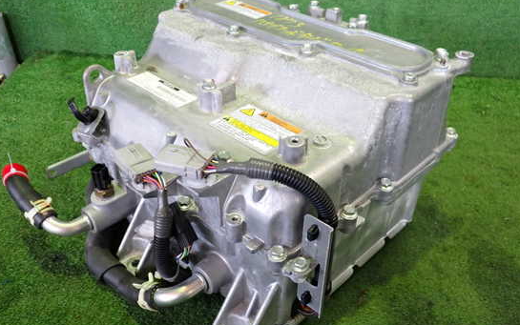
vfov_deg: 36.3
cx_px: 245
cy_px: 172
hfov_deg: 55.3
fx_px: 496
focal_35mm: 35
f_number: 2.3
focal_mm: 5.4
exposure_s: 1/30
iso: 320
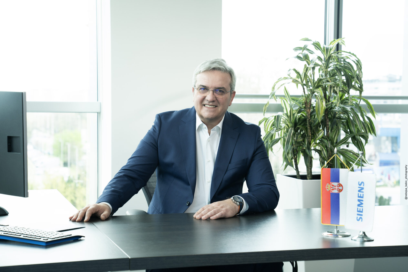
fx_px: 725
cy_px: 136
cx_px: 204
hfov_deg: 31.4
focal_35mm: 64
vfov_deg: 21.2
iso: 800
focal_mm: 64
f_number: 5
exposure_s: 1/125
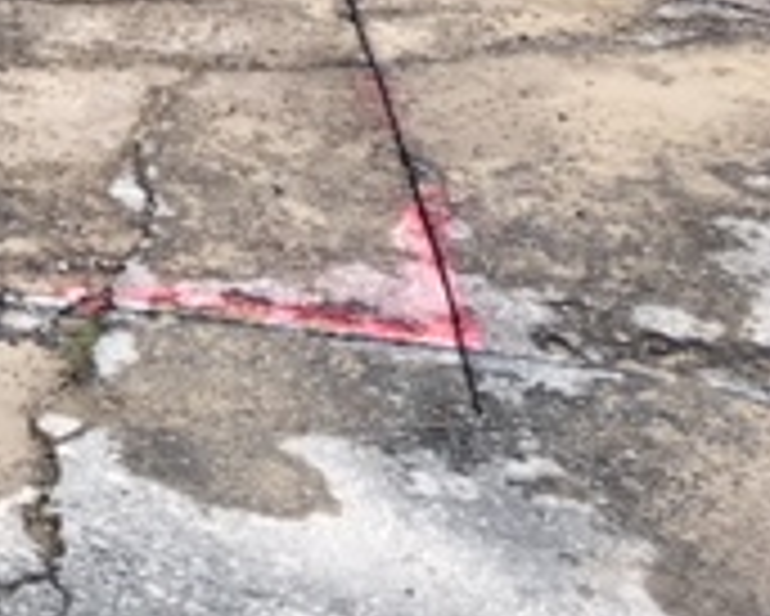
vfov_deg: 14.1
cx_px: -558
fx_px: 2417
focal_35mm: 106
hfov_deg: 15.8
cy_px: -144
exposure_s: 1/894
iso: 25
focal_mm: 4.15
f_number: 2.2
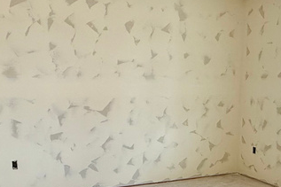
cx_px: 160
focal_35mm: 47
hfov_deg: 41.8
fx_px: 367
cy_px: 143
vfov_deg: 28.2
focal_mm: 2.22
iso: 80
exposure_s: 1/99
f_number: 2.2
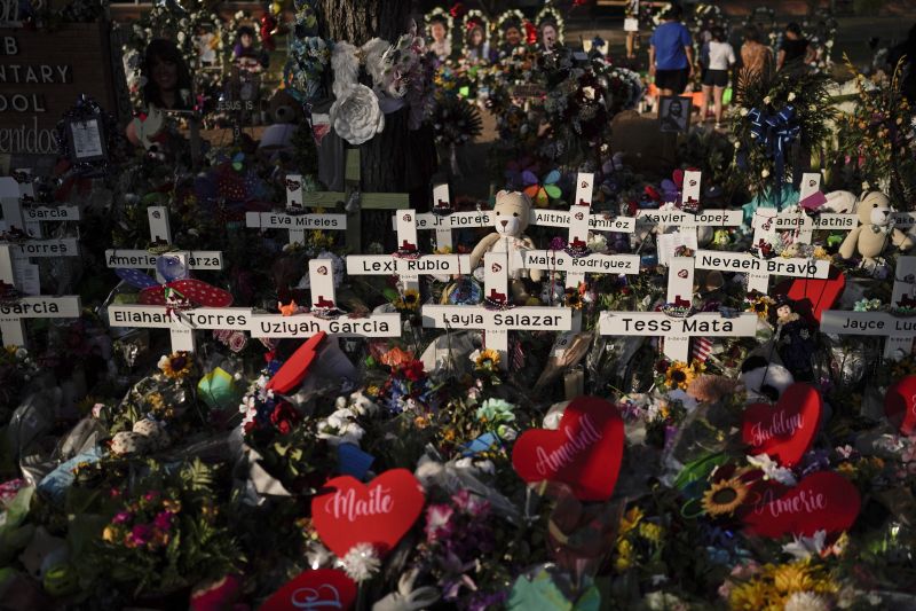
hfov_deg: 54.4
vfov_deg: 37.8
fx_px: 890
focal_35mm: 35
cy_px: 306
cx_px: 458
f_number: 1.6
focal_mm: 35
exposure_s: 1/32000
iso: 100
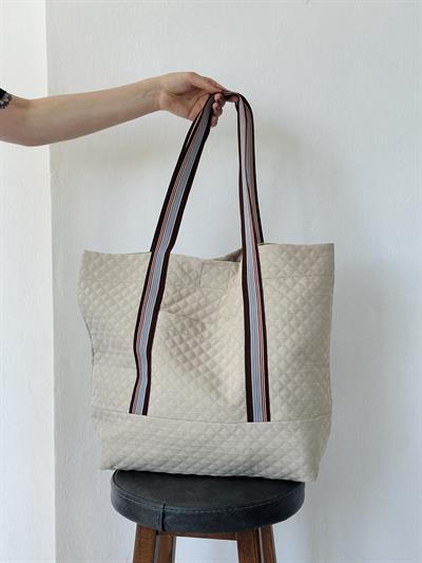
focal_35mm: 48
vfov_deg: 39.6
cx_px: 211
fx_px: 780
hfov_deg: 30.3
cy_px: 282
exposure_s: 1/516
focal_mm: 6.86
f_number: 1.78
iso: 80
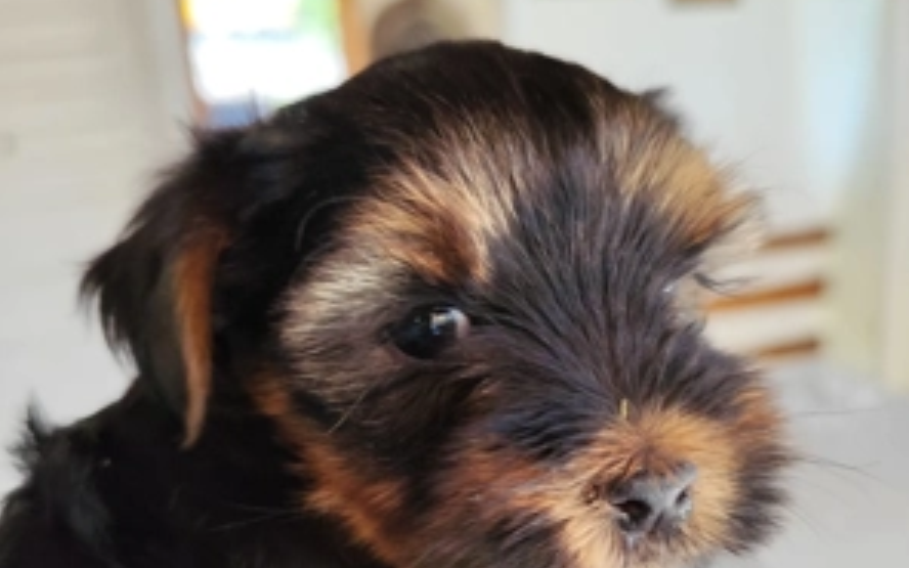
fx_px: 818
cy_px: 372
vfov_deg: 38.0
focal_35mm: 33
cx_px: 458
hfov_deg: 58.1
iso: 125
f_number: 1.65
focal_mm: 6.19
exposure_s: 1/100
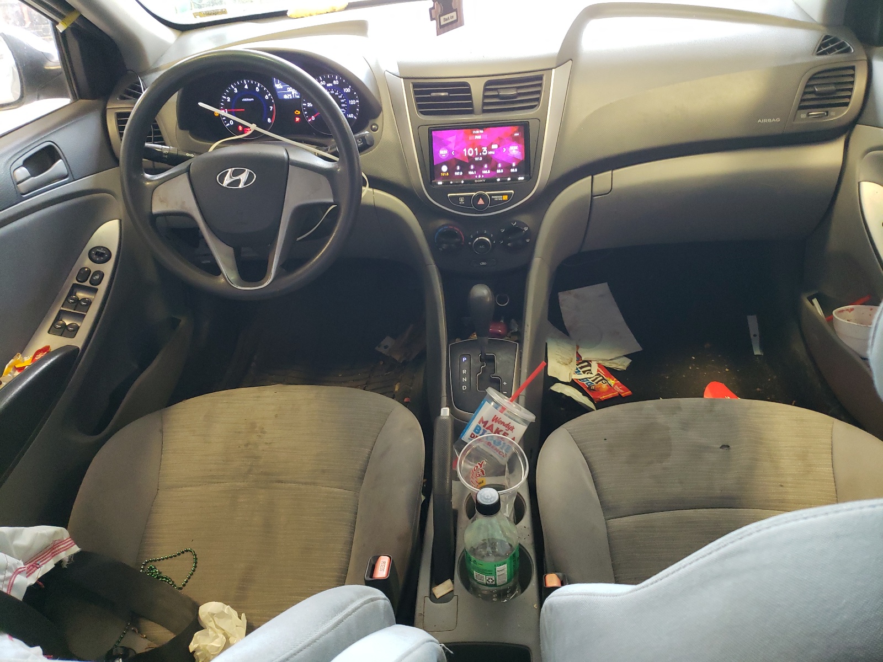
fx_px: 663
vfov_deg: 53.1
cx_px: 442
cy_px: 331
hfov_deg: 67.3
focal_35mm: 26
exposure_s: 1/60.2
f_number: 1.5
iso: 289
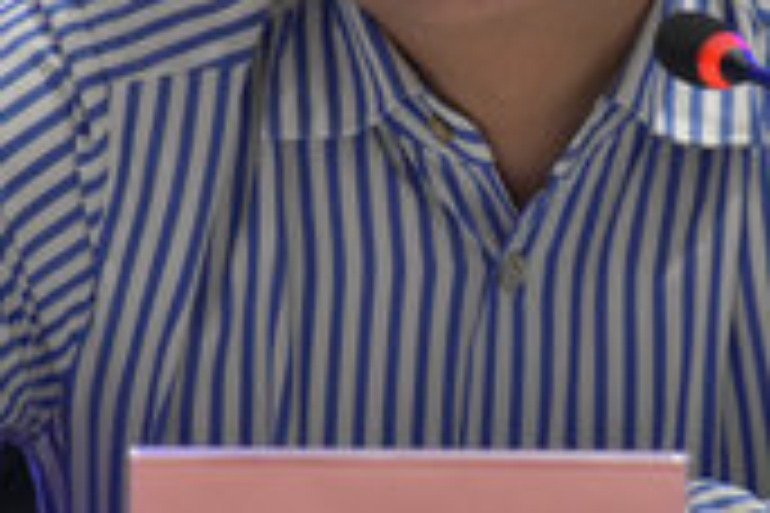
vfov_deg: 1.9
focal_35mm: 739
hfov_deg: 2.8
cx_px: 486
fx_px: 15805
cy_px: 58
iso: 4000
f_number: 5.6
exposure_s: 1/250
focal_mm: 140
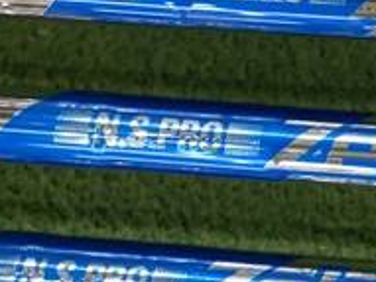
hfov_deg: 19.4
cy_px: -53
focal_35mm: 87
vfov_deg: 16.3
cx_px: 579
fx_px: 944
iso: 200
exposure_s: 1/60
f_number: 1.8
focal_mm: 4.25
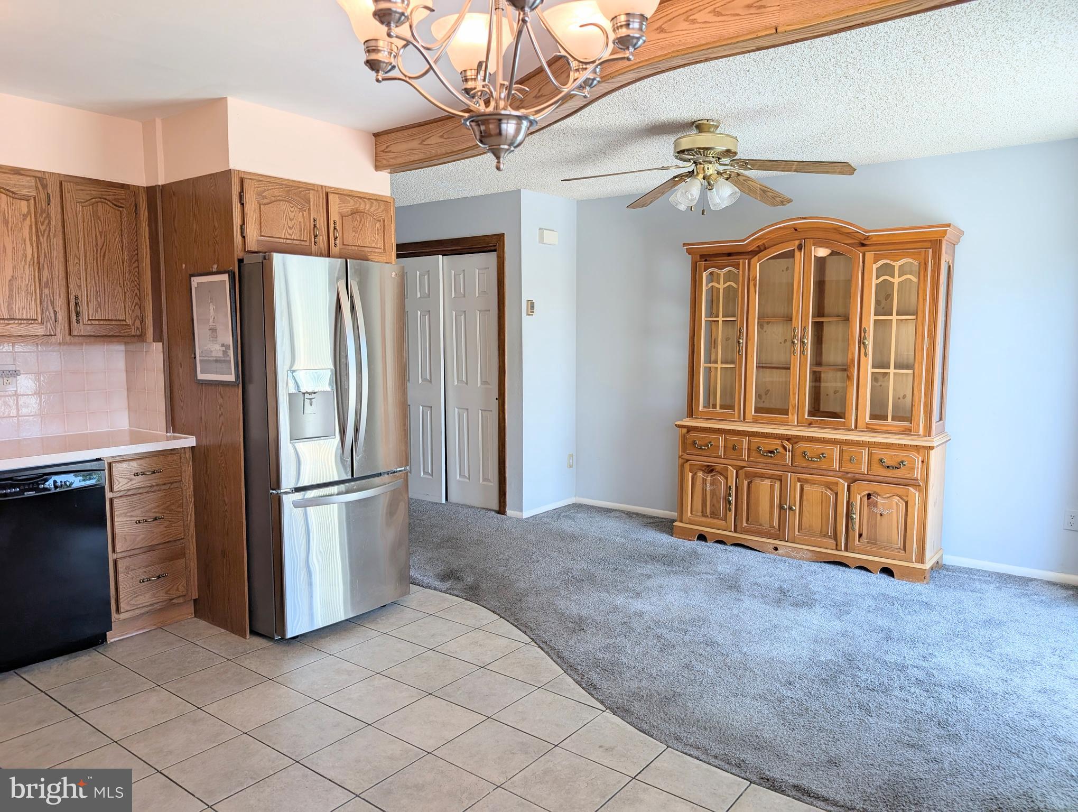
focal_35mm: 24
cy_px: 406
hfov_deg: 71.5
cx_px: 539
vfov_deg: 56.9
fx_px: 748
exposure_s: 1/120
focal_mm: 6.9
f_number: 1.68
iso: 25
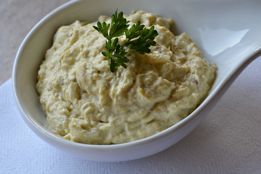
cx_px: 130
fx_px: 653
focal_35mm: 90
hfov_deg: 22.6
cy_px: 87
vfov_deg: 15.2
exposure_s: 1/125
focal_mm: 60
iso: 400
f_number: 7.1
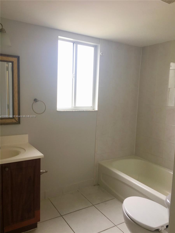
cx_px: 88
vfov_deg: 61.7
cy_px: 116
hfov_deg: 48.2
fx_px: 195
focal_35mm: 29
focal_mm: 4.15
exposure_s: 1/30
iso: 25
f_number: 2.2
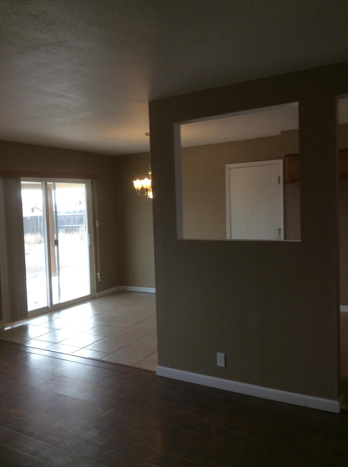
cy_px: 234
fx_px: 430
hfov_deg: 44.0
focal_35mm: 32
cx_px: 174
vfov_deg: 56.9
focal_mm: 3.3
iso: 64
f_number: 2.4
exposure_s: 1/120
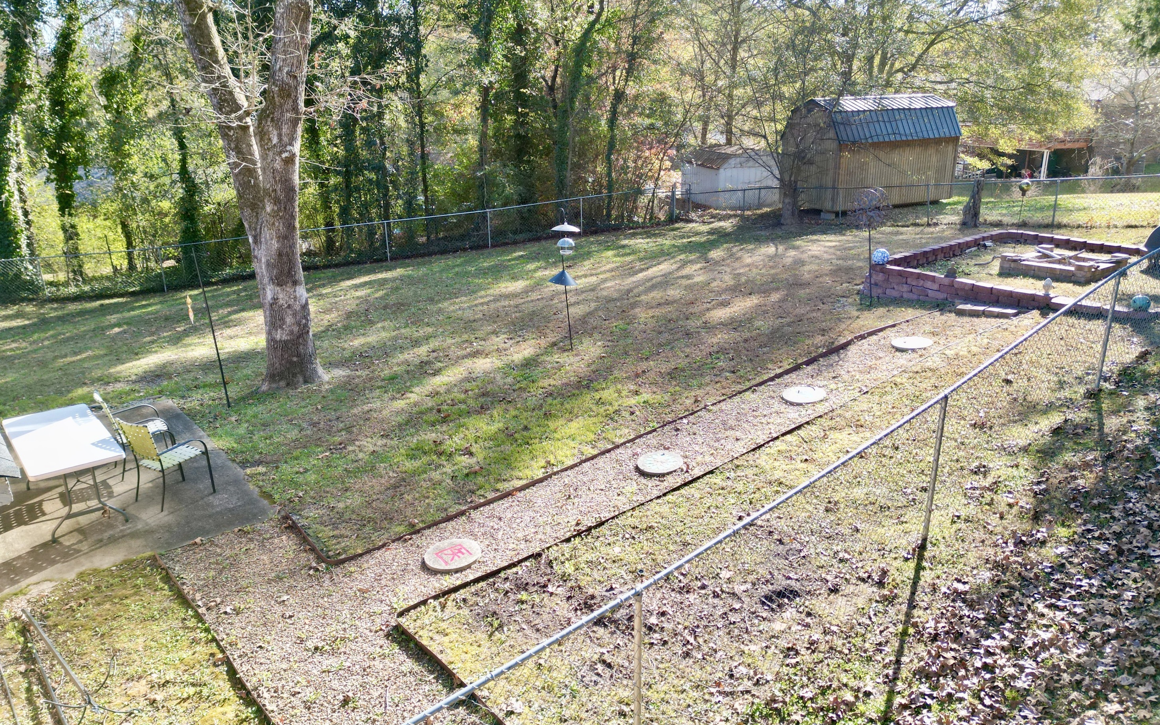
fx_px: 854
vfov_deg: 46.0
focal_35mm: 27
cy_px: 365
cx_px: 583
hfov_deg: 68.4
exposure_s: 1/725
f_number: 1.7
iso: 200
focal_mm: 6.72
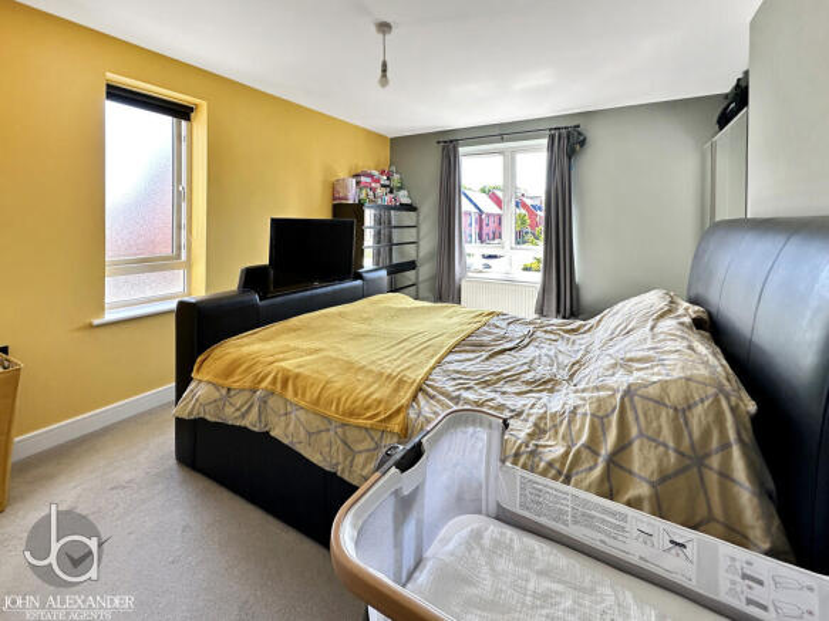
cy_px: 310
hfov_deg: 102.1
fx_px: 335
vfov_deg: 85.7
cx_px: 414
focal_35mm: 14
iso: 125
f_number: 2.2
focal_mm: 2.22
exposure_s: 1/99
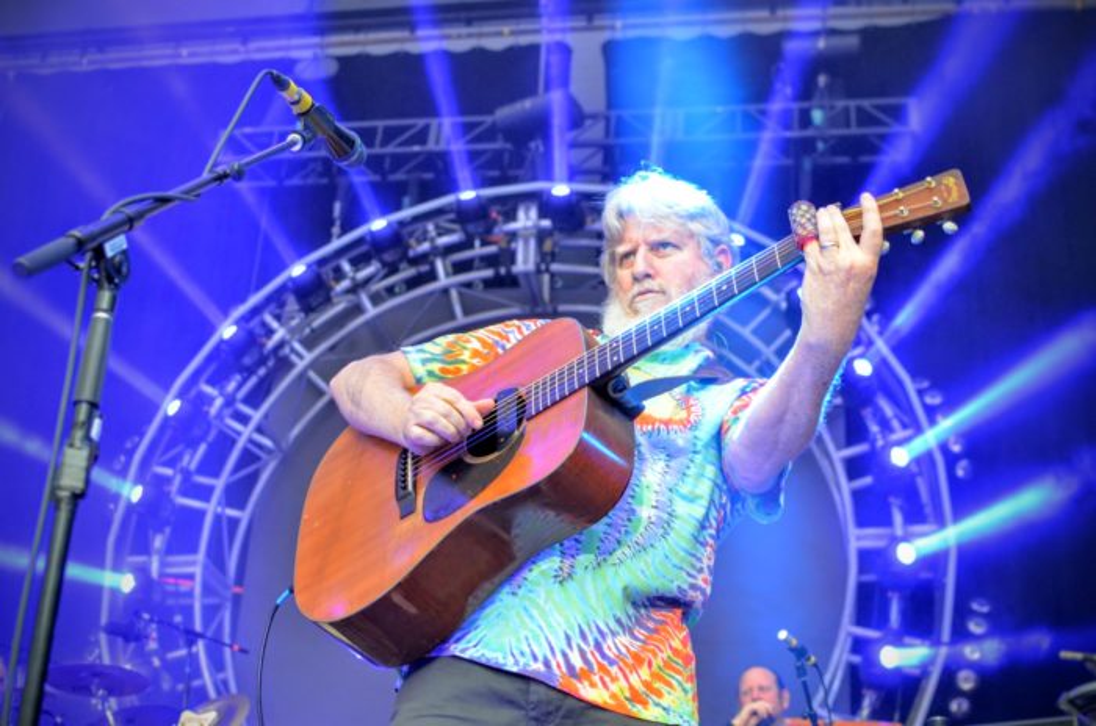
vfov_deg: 25.7
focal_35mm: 52
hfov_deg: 37.9
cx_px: 548
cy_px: 363
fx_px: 1595
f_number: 3.5
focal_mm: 35
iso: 800
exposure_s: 1/50
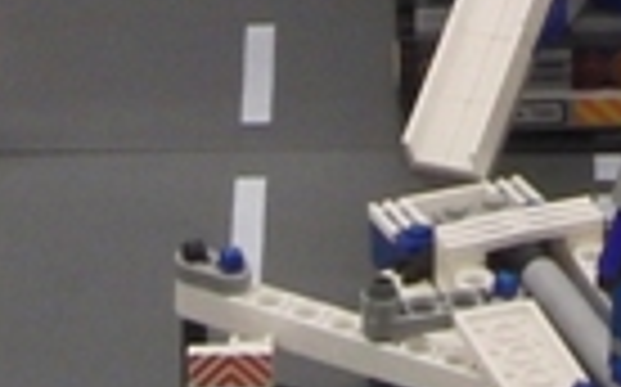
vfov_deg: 3.7
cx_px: 536
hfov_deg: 5.9
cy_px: -432
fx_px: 5986
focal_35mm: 354
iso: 100
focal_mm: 7.9
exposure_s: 1/2
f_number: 7.3
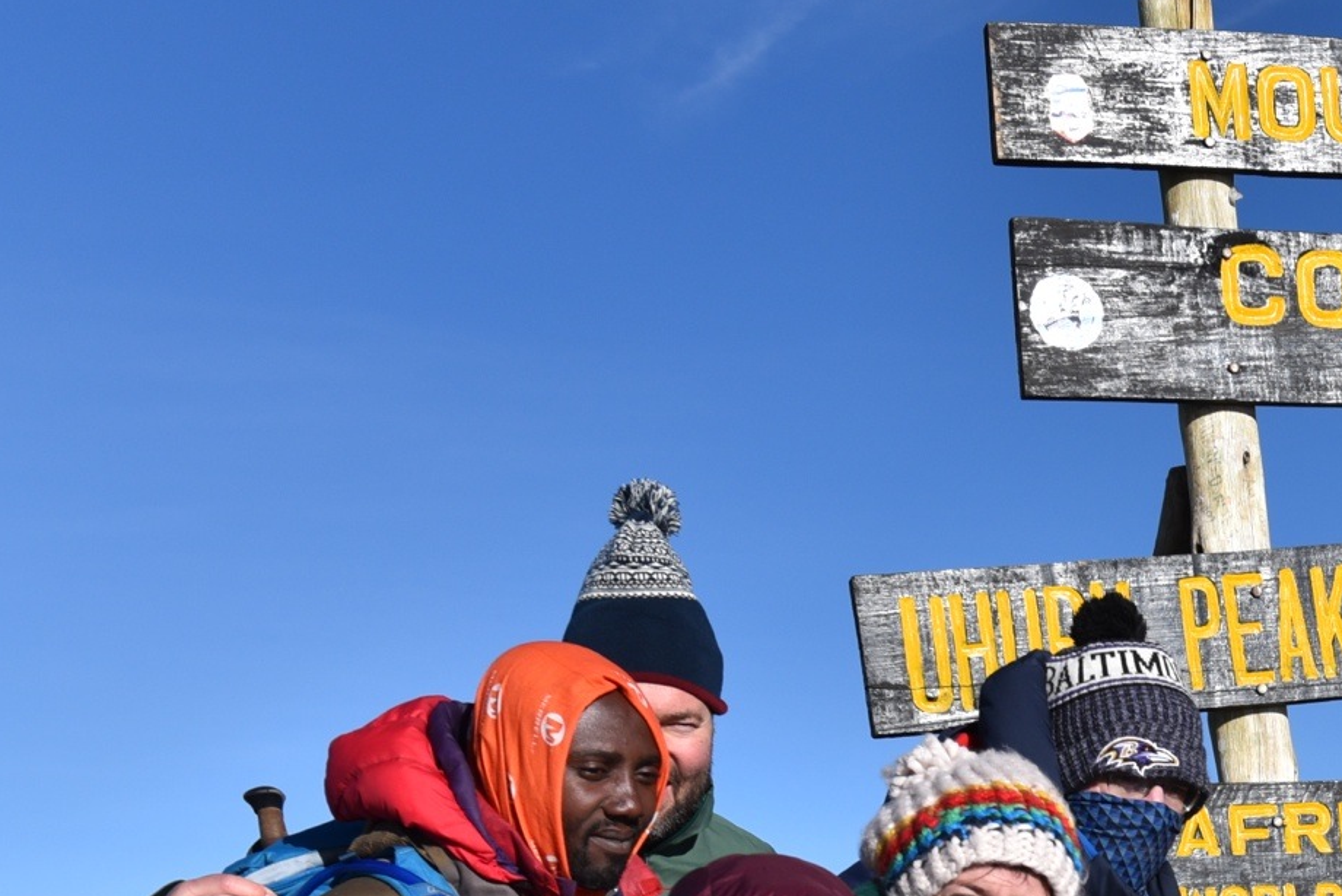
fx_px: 3542
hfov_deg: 20.2
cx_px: 1581
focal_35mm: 95
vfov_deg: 14.0
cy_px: 1092
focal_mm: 38
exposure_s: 1/2000
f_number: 8
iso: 400
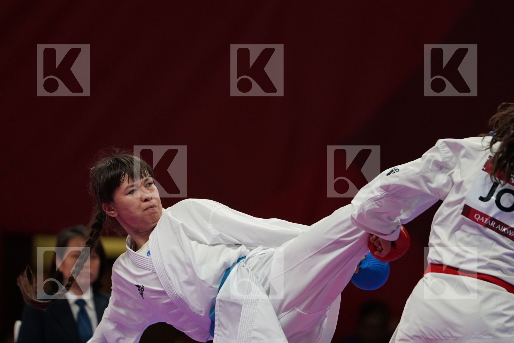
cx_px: 257
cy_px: 172
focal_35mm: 420
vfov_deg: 3.3
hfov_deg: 4.9
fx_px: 5996
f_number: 4
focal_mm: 280
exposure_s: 1/1000
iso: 2500
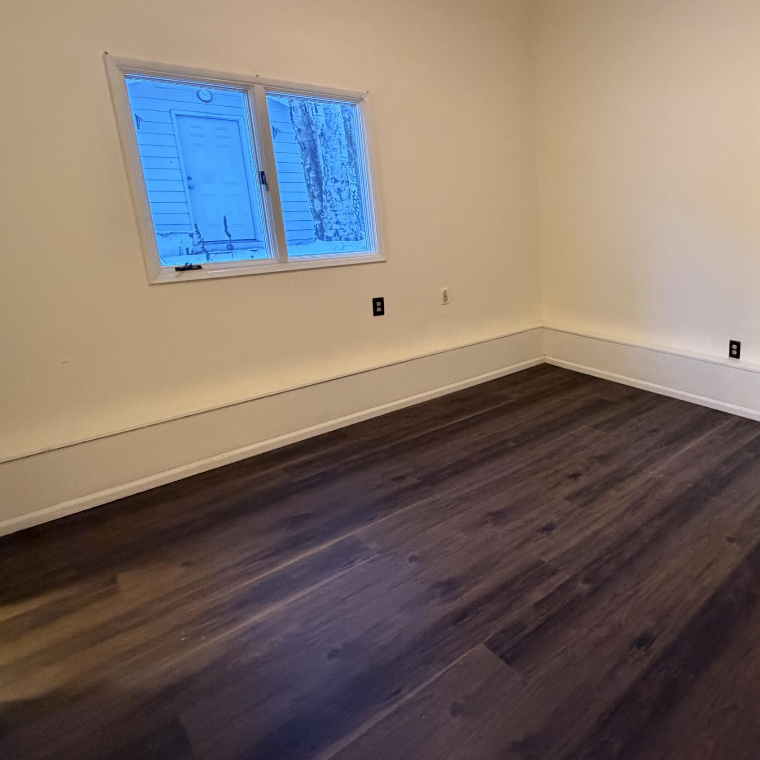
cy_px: 332
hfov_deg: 64.3
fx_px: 546
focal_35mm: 22
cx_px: 594
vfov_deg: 69.3
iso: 800
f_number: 2.2
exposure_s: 1/60
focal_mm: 2.22
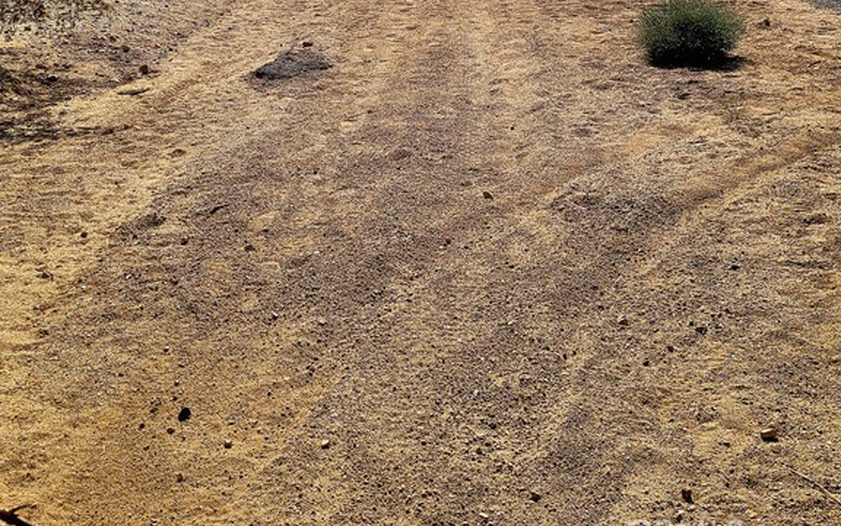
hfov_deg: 41.0
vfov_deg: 25.0
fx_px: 1123
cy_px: -7
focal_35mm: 49
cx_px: 454
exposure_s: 1/10000
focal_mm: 5.4
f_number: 1.8
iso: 40
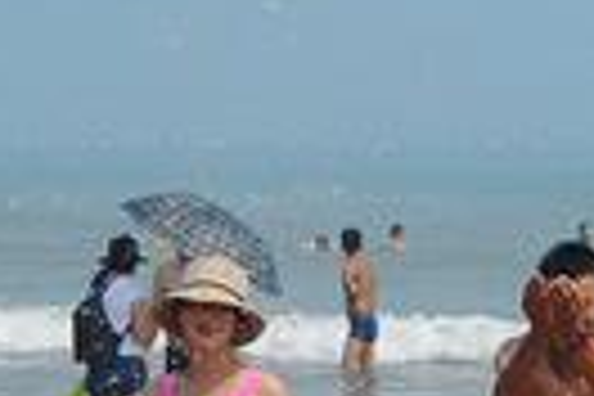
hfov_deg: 6.6
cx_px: 333
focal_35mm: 314
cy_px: 540
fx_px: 5181
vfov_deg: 4.4
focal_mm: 65
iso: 200
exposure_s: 1/1000
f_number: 5
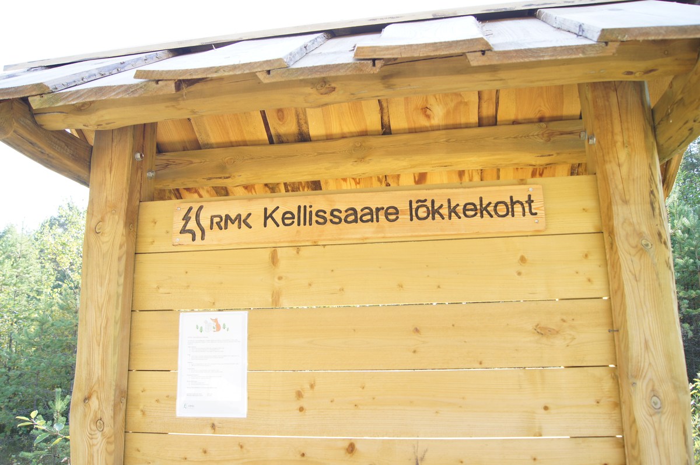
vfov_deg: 47.9
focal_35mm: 27
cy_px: 232
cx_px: 350
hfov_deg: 67.4
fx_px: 525
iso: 100
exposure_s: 1/50
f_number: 5
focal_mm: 18
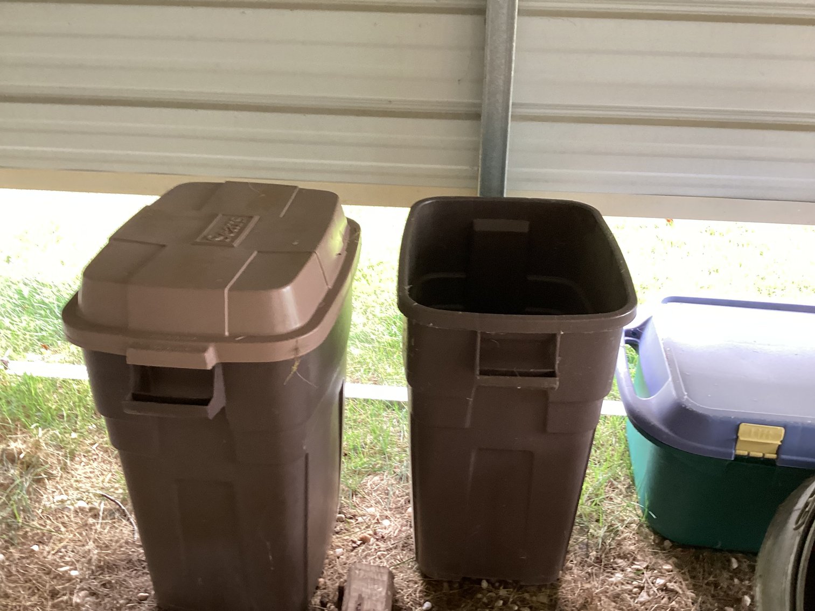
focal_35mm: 31
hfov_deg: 58.3
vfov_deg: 45.4
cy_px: 306
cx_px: 408
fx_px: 730
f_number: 2.4
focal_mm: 3.3
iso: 125
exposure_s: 1/60
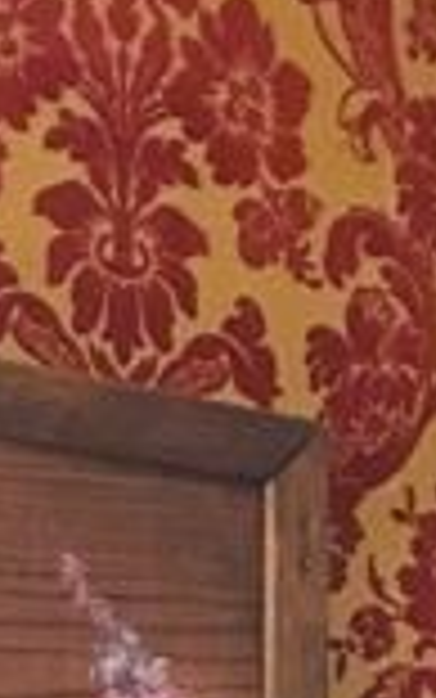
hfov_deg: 10.1
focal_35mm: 129
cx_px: 36
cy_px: 1288
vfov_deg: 14.2
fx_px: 2450
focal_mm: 4.15
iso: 320
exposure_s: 1/15
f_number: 2.2
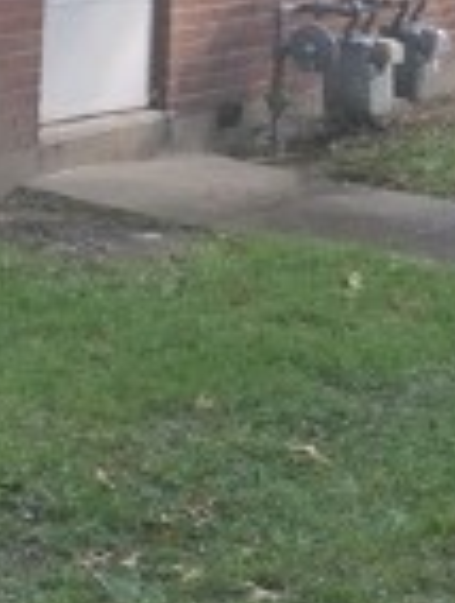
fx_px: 1887
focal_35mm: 108
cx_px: -230
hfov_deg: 13.0
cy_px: -149
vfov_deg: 17.2
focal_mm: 3.54
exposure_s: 1/163
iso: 100
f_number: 2
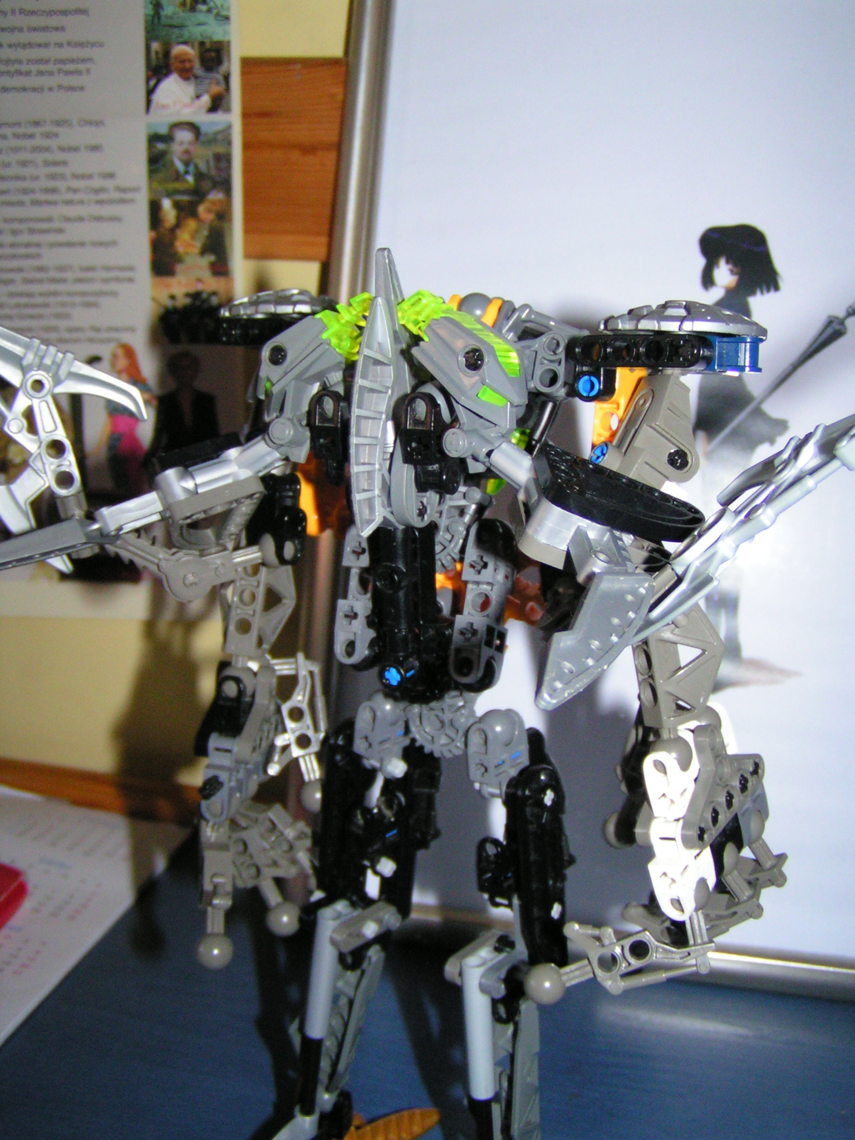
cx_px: 428
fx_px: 1251
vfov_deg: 49.0
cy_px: 570
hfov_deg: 37.7
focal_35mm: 38
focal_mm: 5.8
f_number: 2.8
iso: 200
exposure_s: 1/40
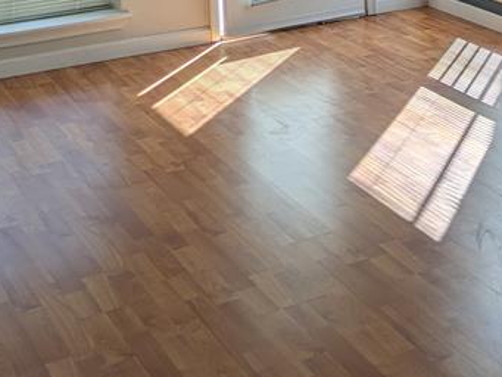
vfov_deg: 18.6
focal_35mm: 75
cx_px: 438
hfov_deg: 25.3
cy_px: -72
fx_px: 1088
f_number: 1.89
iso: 41
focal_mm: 5.43
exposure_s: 1/376
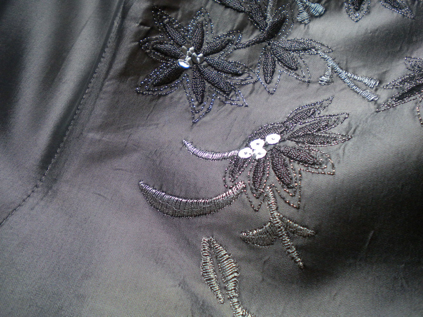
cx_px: 212
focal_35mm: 41
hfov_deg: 45.8
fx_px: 501
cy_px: 158
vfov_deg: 35.1
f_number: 3.5
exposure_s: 1/59.2
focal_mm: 7.4
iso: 318
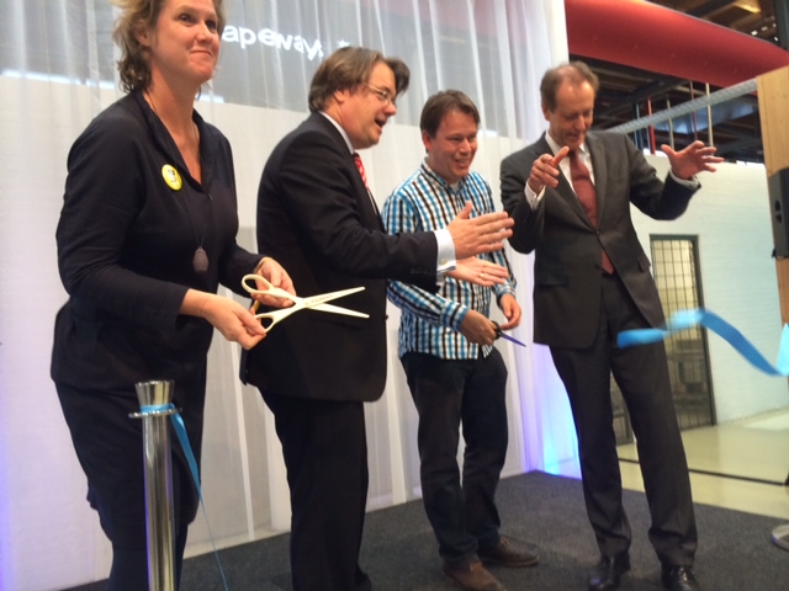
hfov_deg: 60.0
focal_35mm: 30
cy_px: 296
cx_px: 394
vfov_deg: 46.8
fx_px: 684
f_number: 2.2
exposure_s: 1/30
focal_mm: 4.12
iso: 100
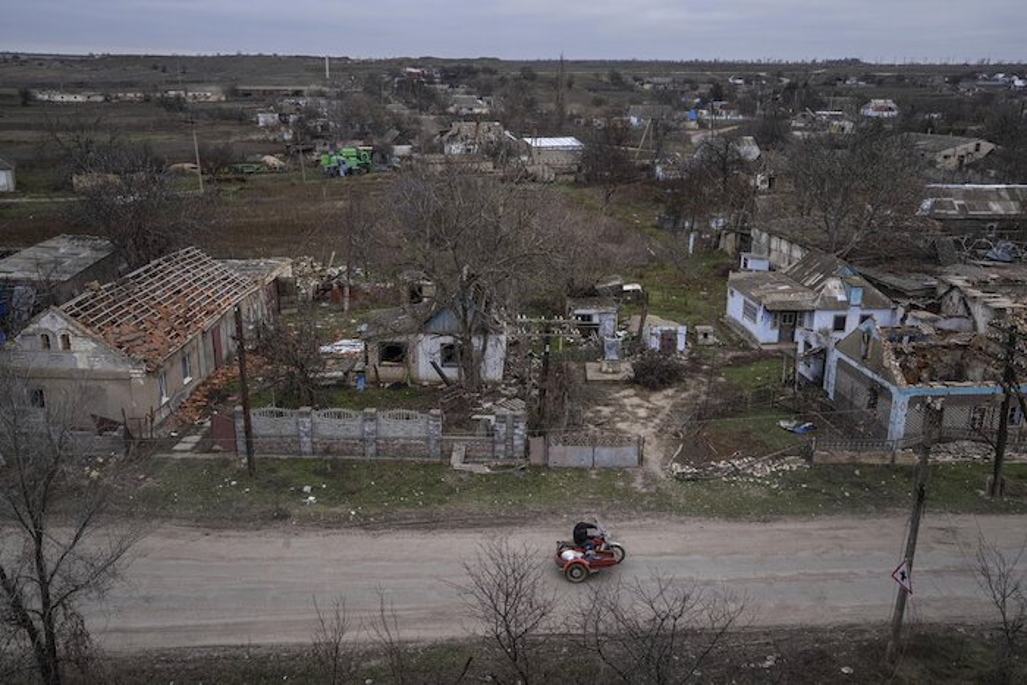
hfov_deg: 60.3
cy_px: 342
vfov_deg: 42.3
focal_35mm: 31
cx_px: 514
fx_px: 884
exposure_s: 1/400
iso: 320
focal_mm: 31
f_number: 5.6
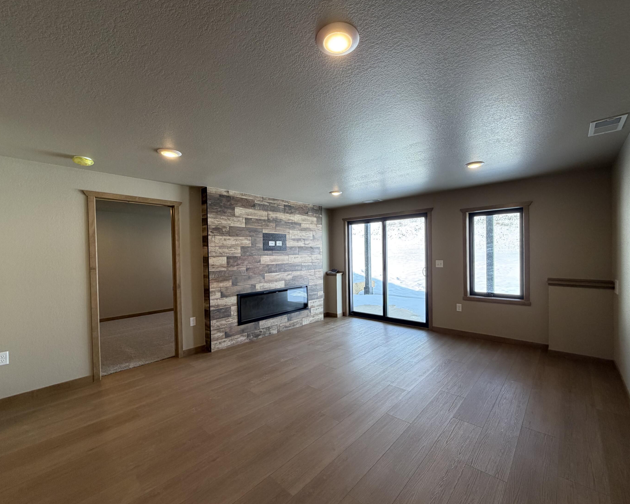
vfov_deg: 84.0
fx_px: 280
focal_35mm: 15
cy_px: 257
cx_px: 332
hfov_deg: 96.7
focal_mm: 2.22
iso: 100
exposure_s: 1/120
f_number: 2.2
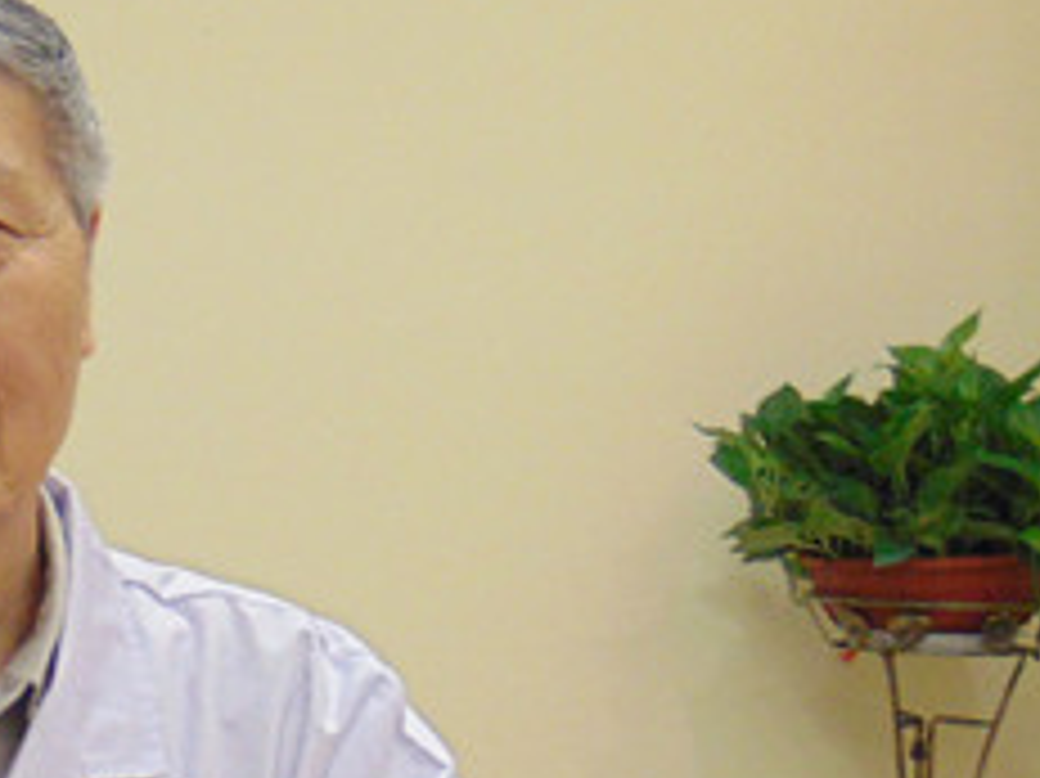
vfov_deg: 11.0
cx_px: -99
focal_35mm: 135
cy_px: 355
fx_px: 4054
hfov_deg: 14.3
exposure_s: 1/30
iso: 250
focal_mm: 6.9
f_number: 3.3
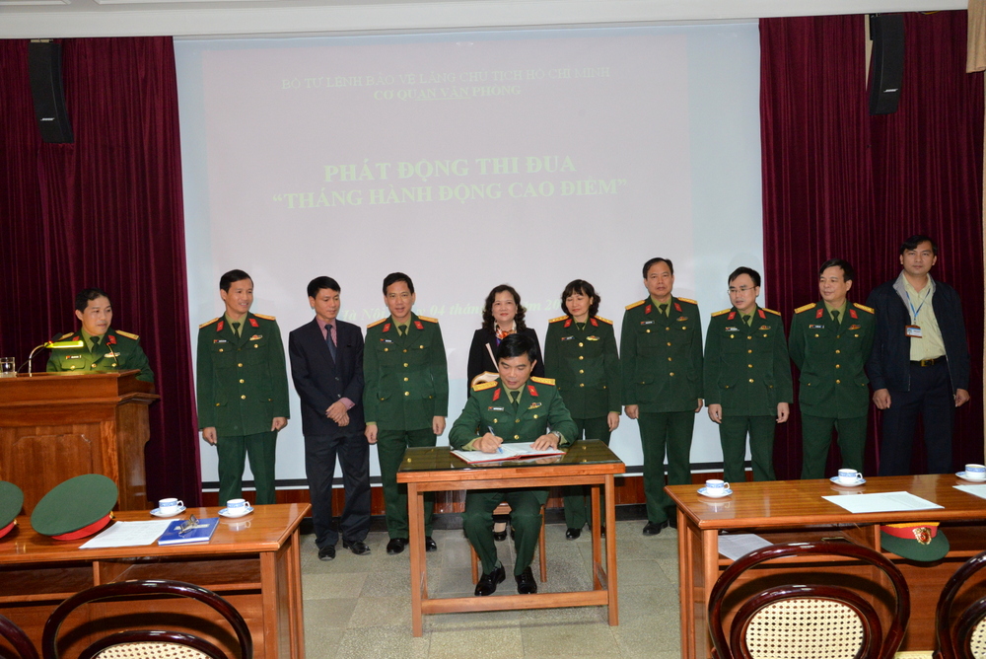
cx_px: 493
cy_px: 330
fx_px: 850
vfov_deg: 42.4
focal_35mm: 31
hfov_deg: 60.3
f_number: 9
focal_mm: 31
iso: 2000
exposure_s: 1/60
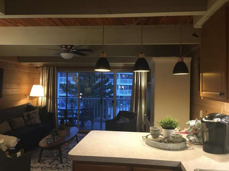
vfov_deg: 48.2
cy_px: 86
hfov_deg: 61.7
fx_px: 192
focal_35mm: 29
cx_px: 114
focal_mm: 4.15
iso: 200
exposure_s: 1/20
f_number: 2.2
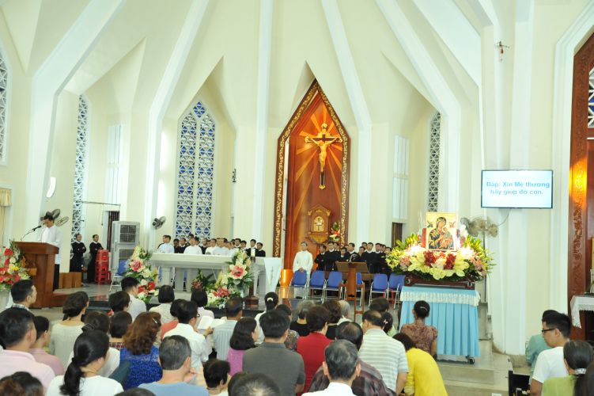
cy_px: 198
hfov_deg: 48.5
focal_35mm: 40
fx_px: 660
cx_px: 297
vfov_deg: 33.4
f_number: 5.6
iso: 2500
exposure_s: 1/80
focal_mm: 40
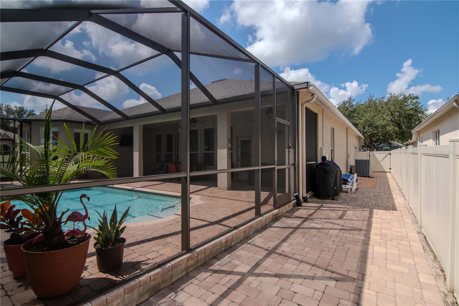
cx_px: 230
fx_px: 210
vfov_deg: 72.0
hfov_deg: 95.0
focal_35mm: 16
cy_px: 153
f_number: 9
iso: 1000
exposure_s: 1/1600
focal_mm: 11
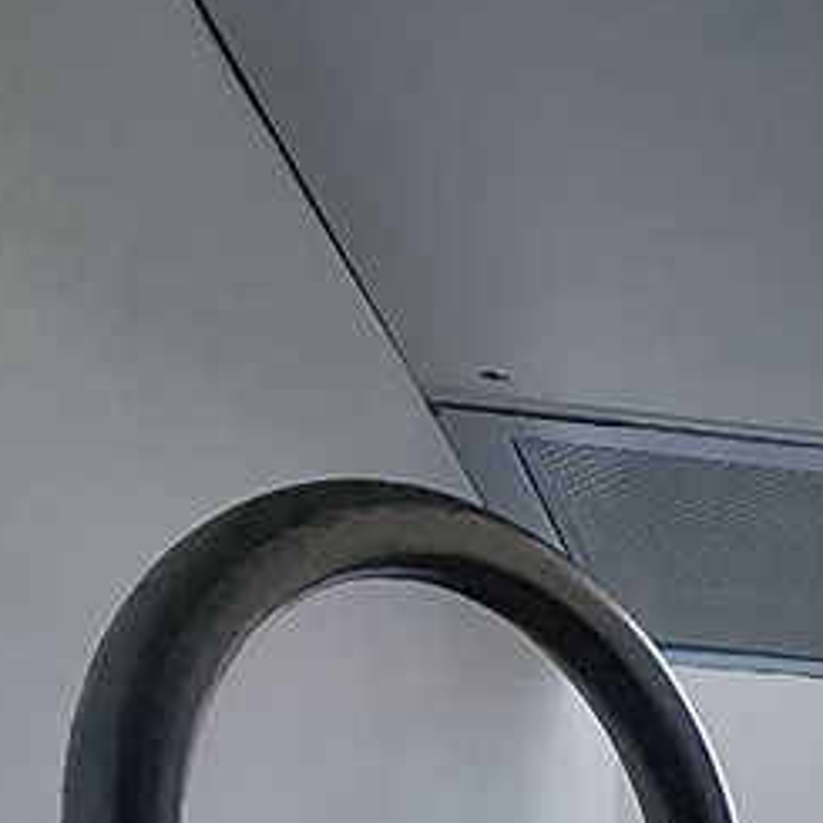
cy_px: 1330
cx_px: 1965
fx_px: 2421
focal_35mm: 90
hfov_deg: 13.8
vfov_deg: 17.0
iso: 40
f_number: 2.2
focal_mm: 1.74
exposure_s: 1/100
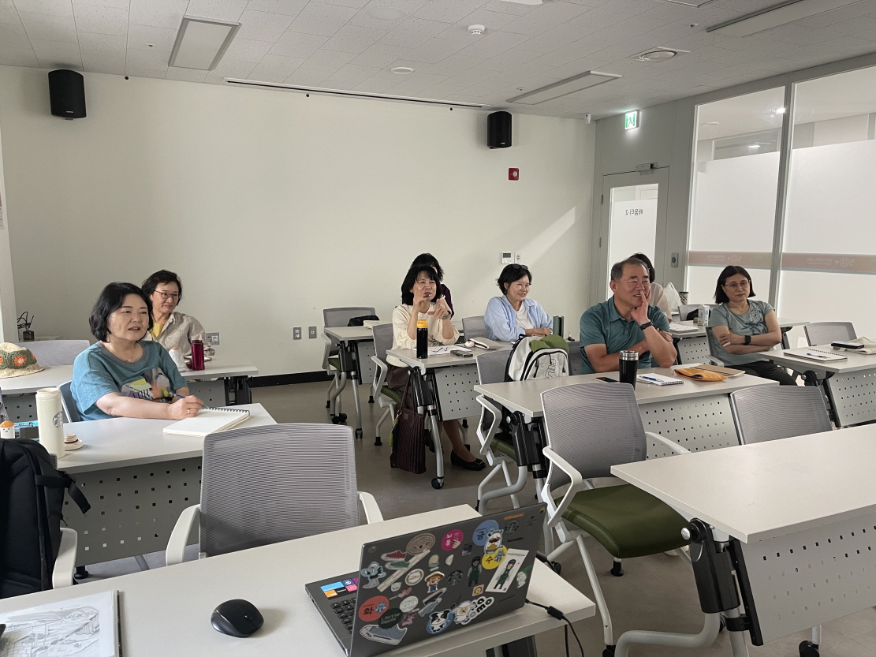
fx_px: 633
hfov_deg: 69.4
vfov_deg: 54.9
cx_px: 438
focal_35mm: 25
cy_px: 328
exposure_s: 1/60
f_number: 1.6
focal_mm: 5.1
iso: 250
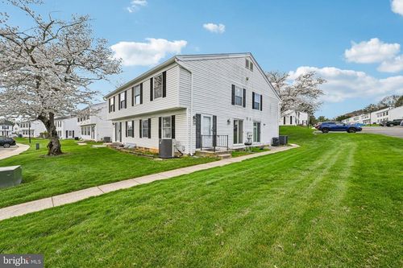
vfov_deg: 81.2
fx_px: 157
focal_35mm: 14
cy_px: 134
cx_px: 202
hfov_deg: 104.3
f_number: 8
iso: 100
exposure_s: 1/250
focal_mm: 14
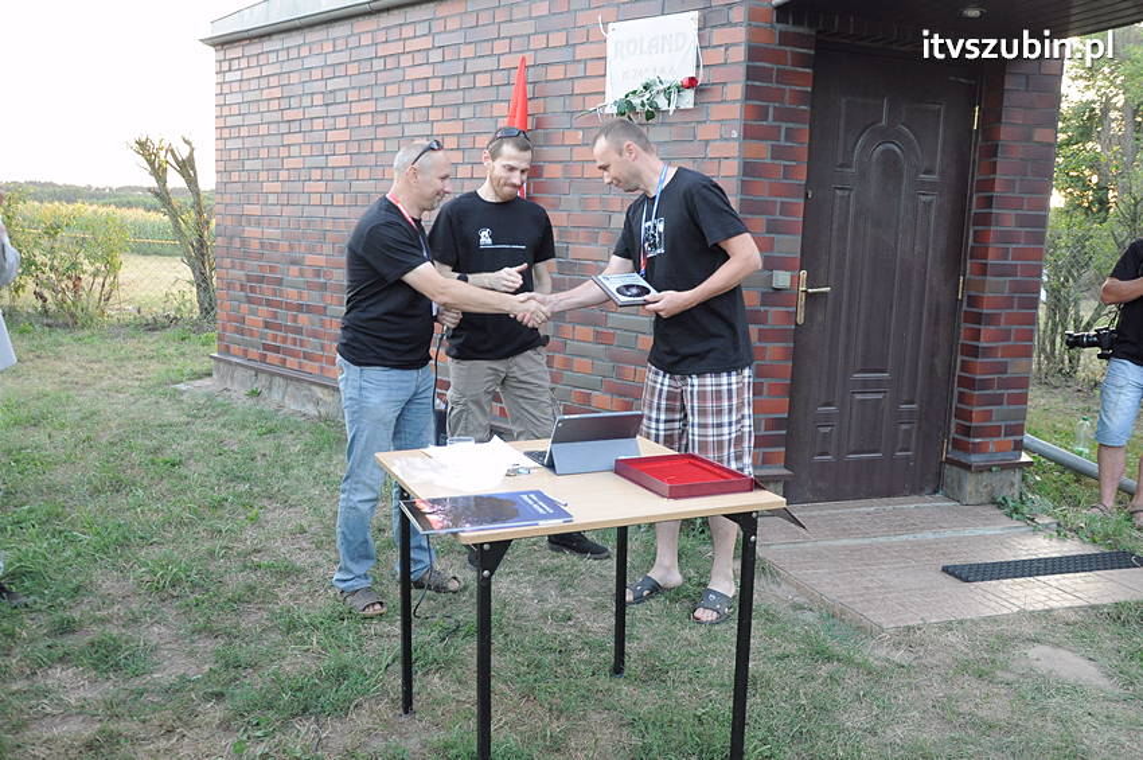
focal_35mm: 32
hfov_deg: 59.5
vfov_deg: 41.6
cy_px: 380
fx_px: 999
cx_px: 572
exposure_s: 1/60
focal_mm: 21
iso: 800
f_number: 4
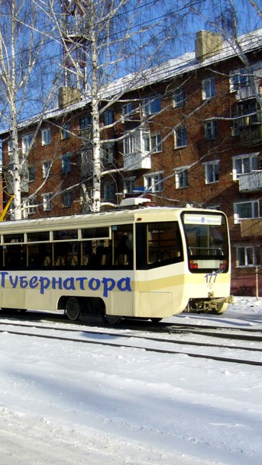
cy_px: 238
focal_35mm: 64
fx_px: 791
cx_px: 63
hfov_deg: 18.7
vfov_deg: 32.8
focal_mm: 5.8
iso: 80
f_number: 5.6
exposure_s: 1/400
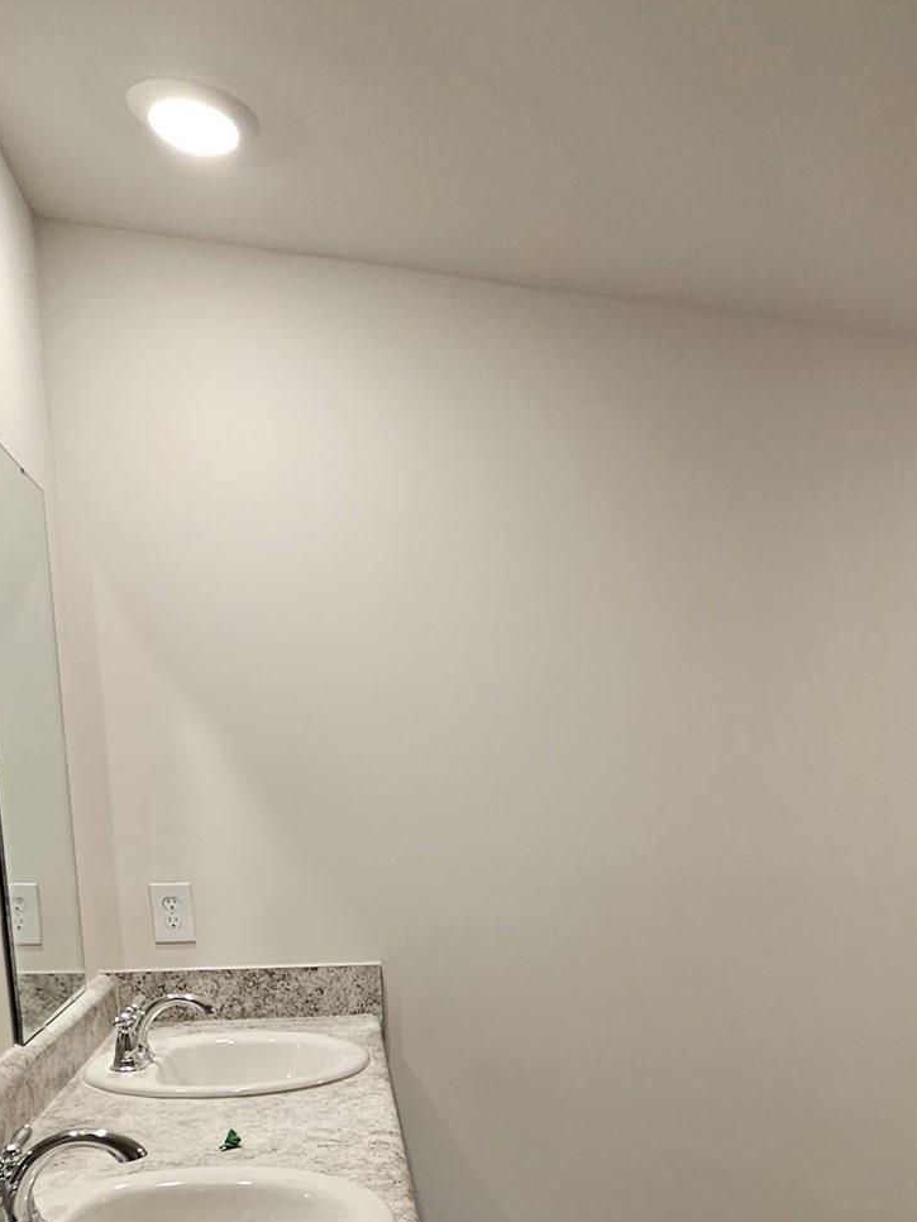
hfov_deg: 43.8
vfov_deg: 52.3
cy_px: 1068
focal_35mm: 31
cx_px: 702
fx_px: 1094
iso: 125
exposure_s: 1/60
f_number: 2.2
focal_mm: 2.2
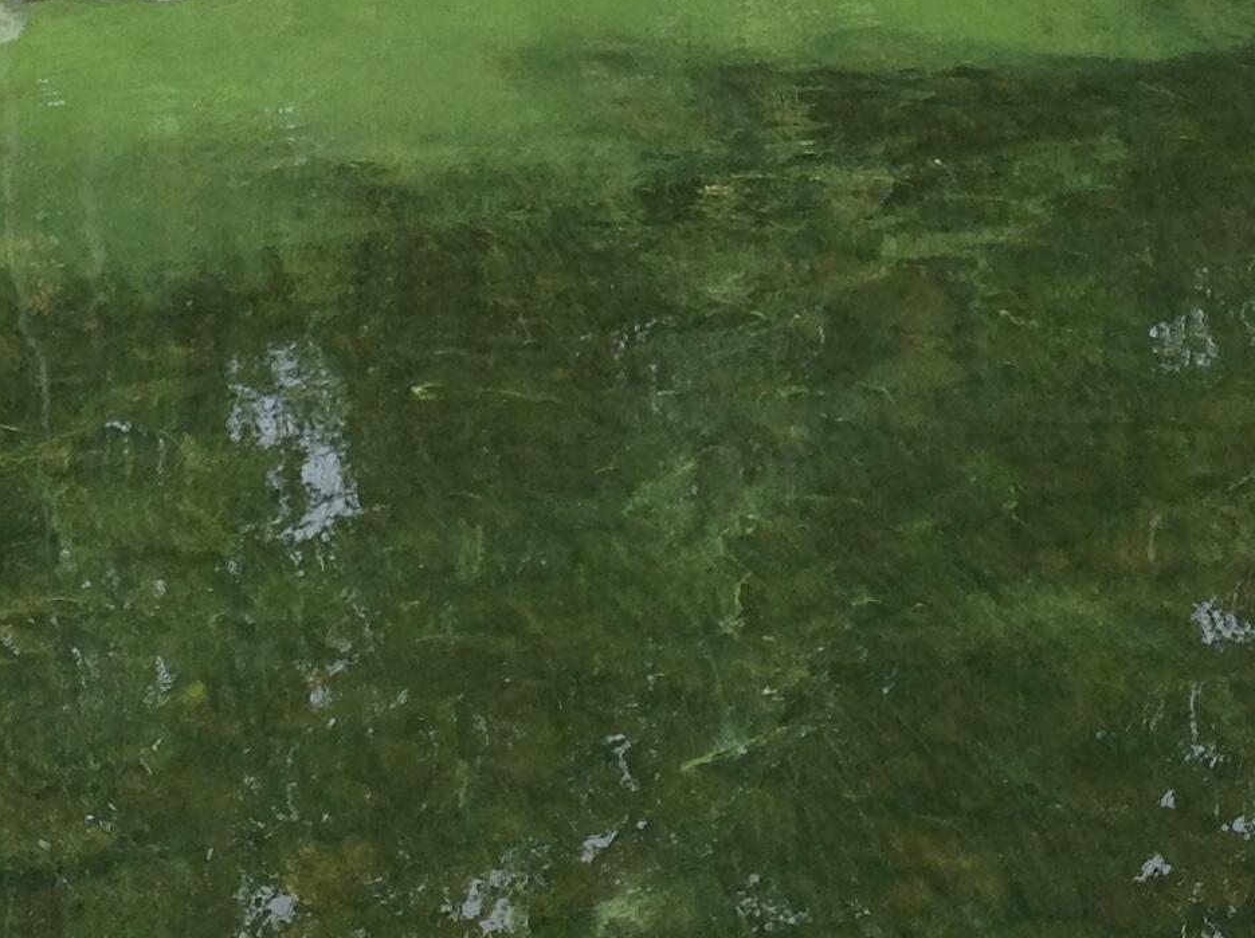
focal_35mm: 97
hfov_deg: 20.2
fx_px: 3513
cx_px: 428
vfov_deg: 14.9
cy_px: -60
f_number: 2.4
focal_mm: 4.28
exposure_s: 1/737
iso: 50
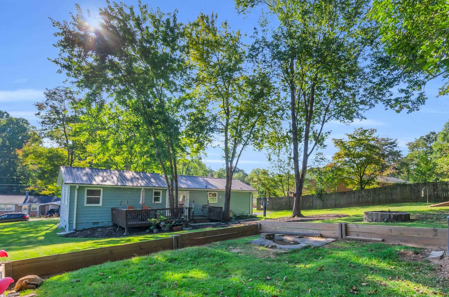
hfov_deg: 86.5
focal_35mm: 19
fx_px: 236
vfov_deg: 63.4
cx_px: 256
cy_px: 187
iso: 200
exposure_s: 1/160
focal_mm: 10
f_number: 9
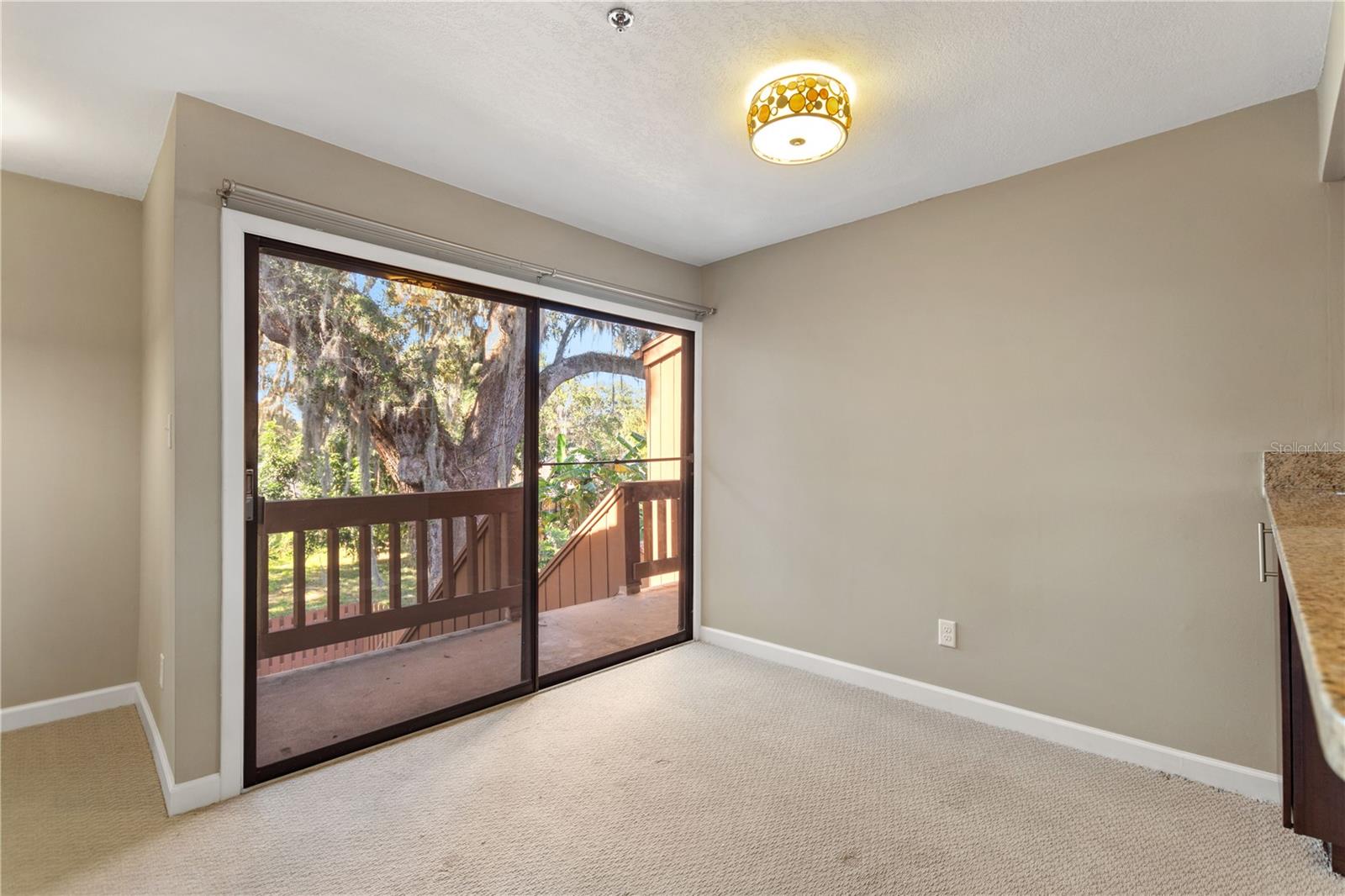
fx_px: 560
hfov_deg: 100.4
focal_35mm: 15
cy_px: 448
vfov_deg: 77.3
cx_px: 672
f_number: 4.5
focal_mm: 10
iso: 100
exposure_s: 1/6
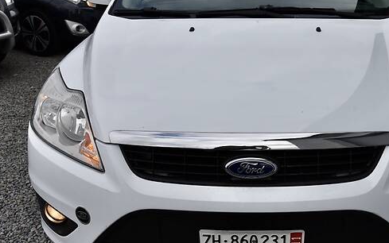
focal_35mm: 40
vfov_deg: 32.0
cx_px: 259
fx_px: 424
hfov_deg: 48.5
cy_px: 114
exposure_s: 1/400
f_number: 10
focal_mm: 24
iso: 200
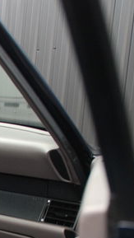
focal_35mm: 92
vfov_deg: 22.8
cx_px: -130
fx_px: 580
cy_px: 192
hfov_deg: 11.8
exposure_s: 1/30
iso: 360
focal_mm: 22
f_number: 3.5
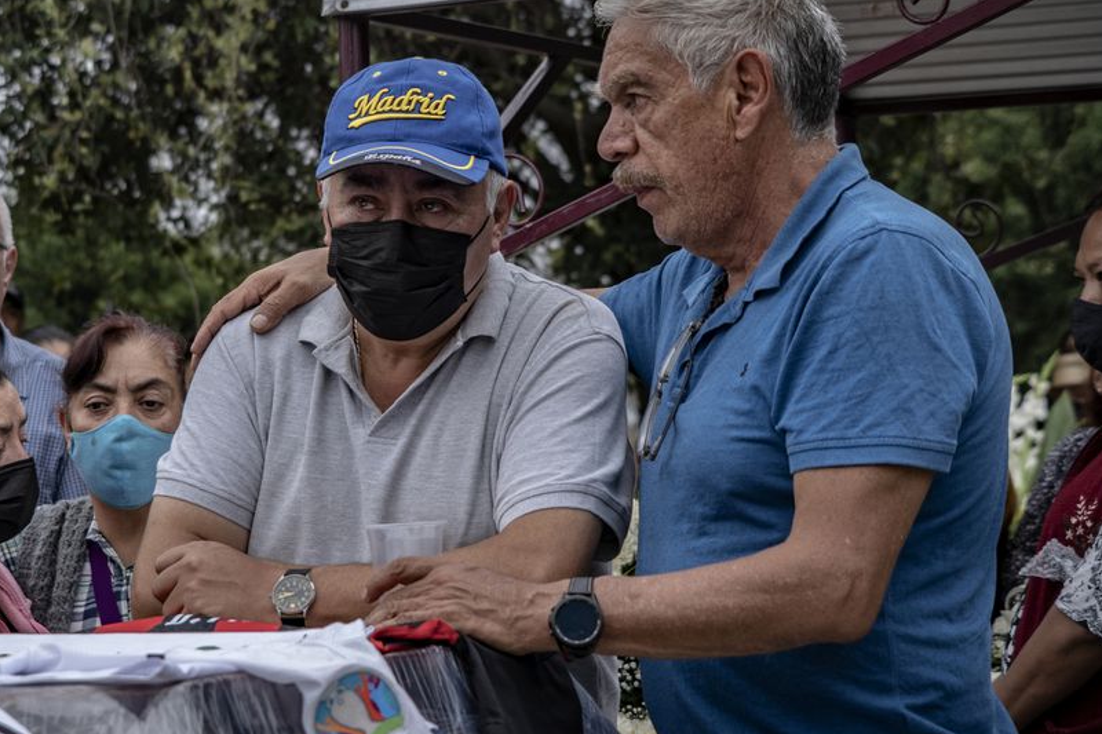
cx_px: 382
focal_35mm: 93
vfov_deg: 14.7
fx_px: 2846
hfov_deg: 21.8
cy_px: 326
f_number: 5
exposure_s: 1/1250
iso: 500
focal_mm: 62
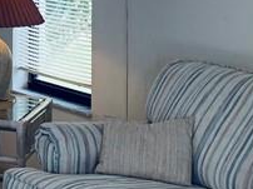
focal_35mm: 132
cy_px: -86
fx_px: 964
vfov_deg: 10.8
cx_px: -234
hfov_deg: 13.2
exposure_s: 1/122
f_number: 1.8
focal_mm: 4.25
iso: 32
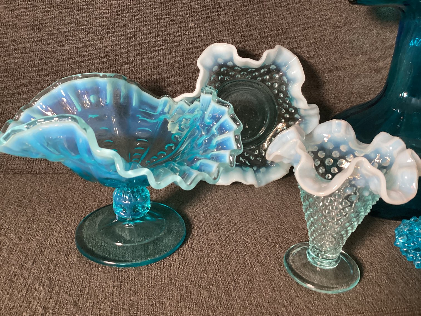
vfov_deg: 45.4
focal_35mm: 31
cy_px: 158
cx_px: 210
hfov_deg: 58.3
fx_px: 377
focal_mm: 3.3
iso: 320
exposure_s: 1/60
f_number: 2.4
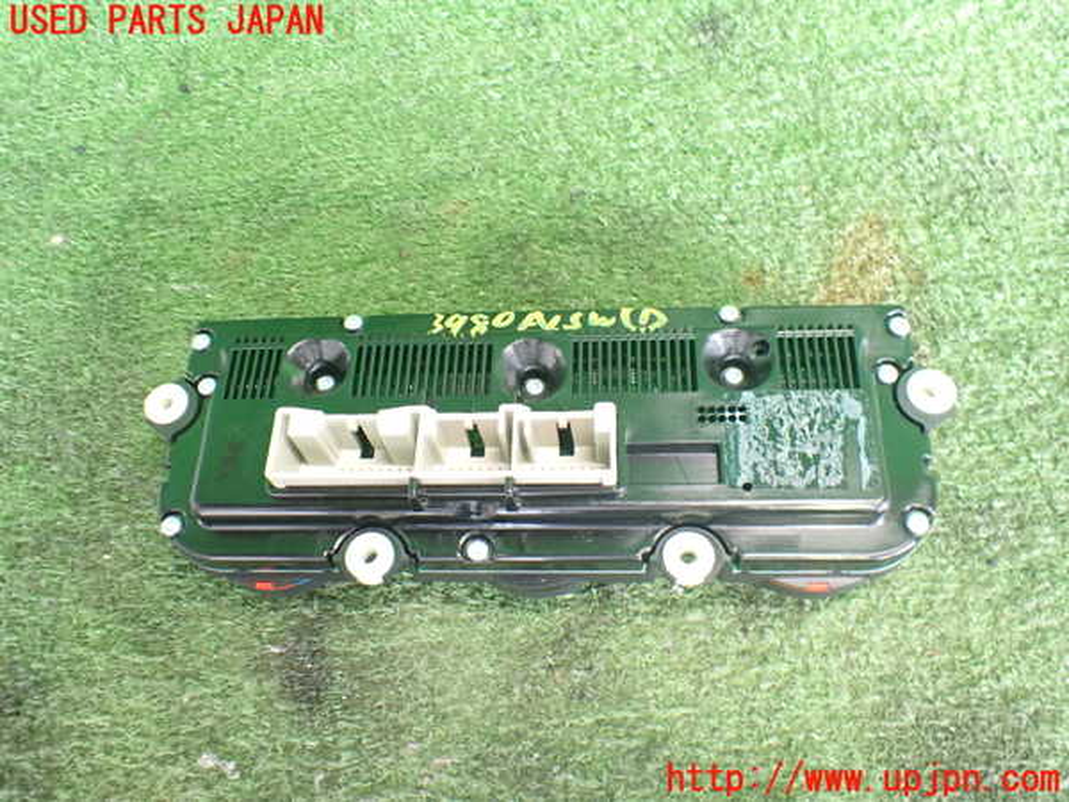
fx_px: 926
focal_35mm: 30
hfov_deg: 60.0
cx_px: 534
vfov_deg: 46.8
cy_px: 401
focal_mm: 5.4
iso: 800
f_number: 2.3
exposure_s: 1/40
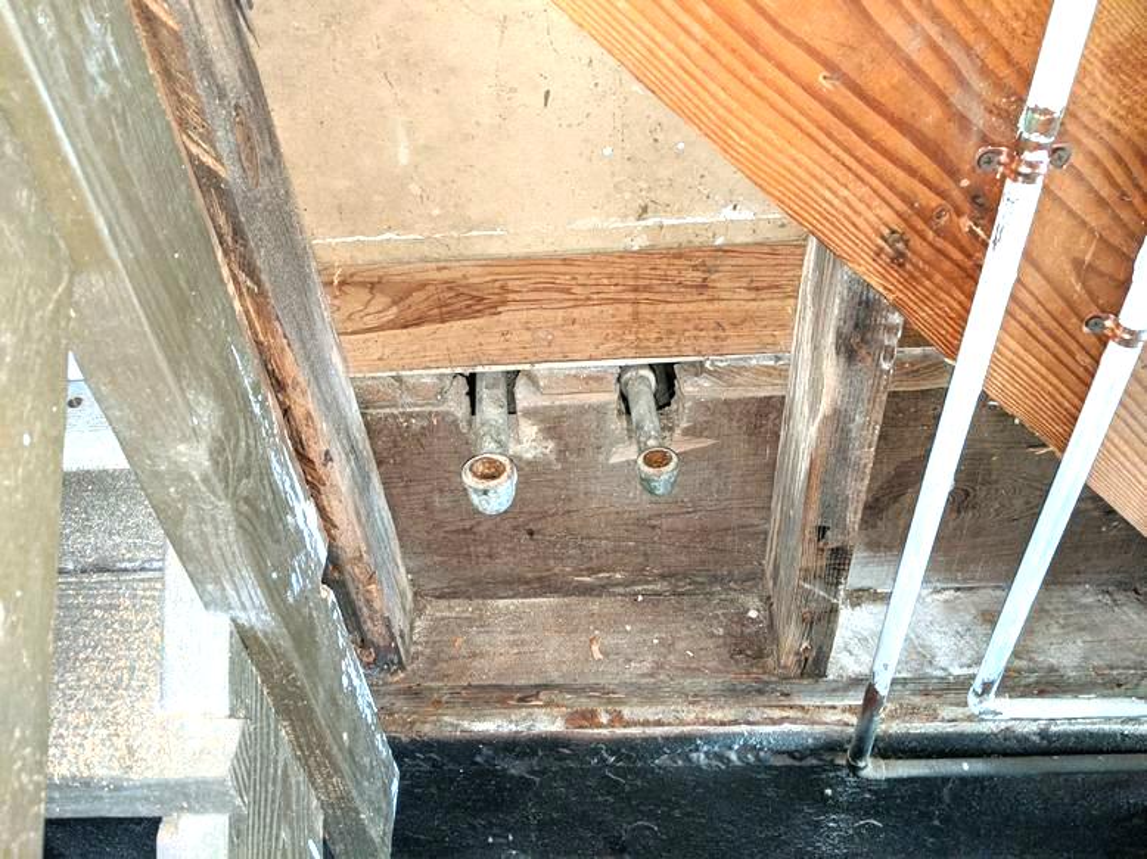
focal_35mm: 27
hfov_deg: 65.3
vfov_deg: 51.3
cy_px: 430
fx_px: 894
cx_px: 574
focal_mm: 4.44
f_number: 1.8
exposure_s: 1/24
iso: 352
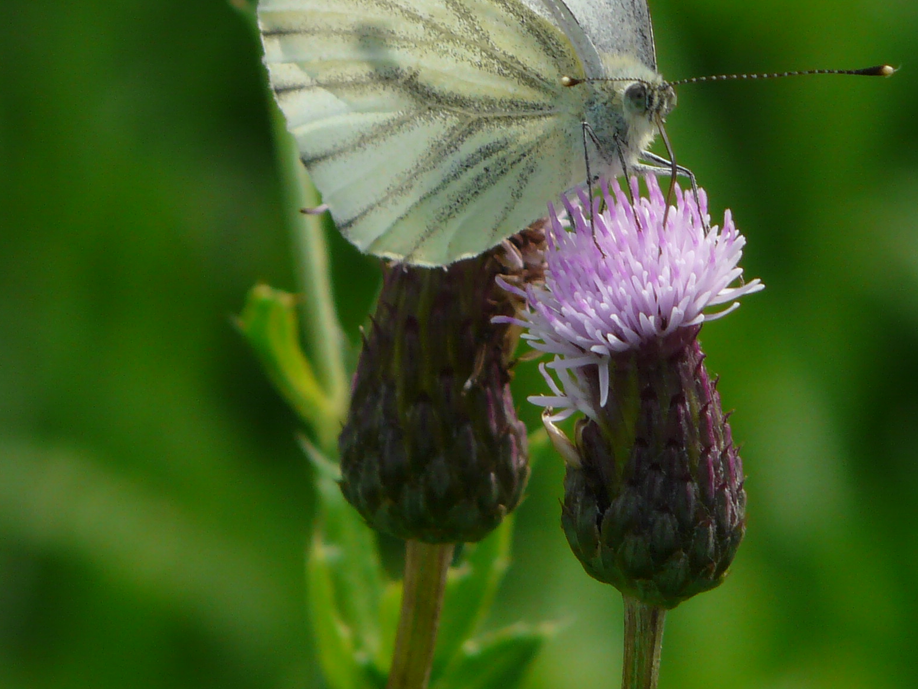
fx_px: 28055
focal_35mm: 1058
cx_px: 607
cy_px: 91
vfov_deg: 1.4
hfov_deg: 1.9
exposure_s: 1/400
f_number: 5.6
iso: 100
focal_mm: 82.8
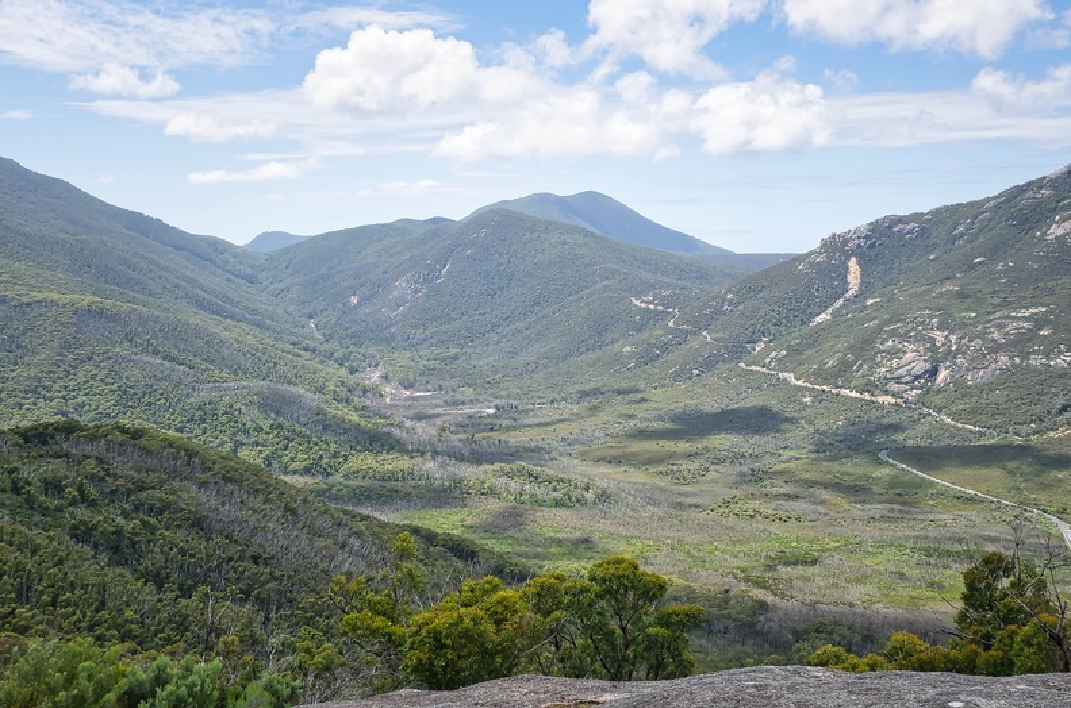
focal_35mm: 42
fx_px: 1246
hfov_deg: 46.5
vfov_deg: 31.7
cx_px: 536
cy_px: 354
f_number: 8
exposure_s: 1/250
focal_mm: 28
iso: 125
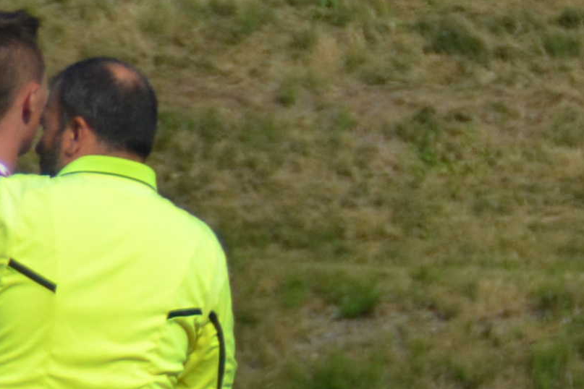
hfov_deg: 1.2
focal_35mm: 1712
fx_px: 27770
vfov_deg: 0.8
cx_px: 1236
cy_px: 20
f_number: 7.1
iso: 400
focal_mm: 200
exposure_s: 1/2000
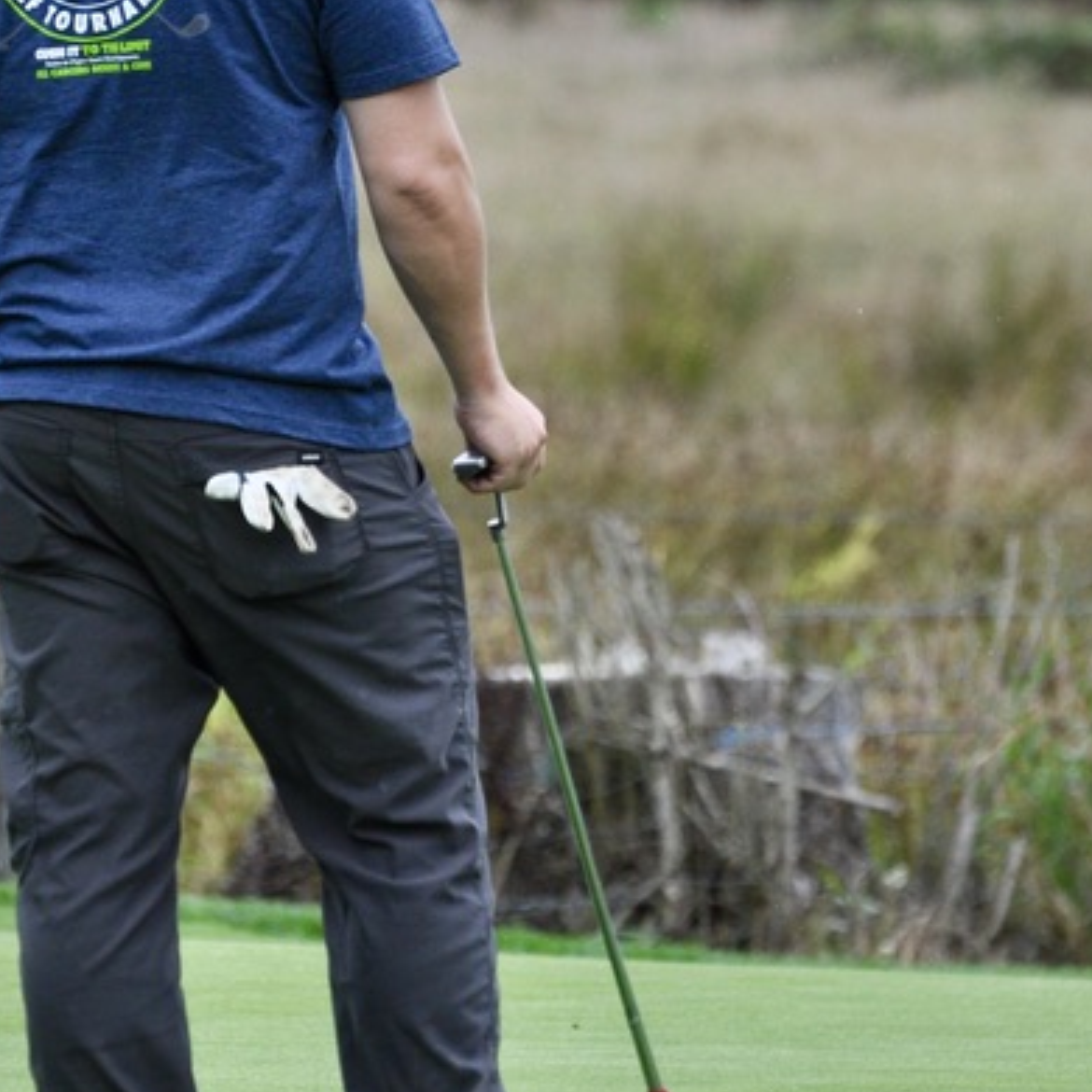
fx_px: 25340
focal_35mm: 710
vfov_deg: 2.5
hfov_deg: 2.5
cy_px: 231
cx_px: 171
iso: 400
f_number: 5.3
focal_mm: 200
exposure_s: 1/1000
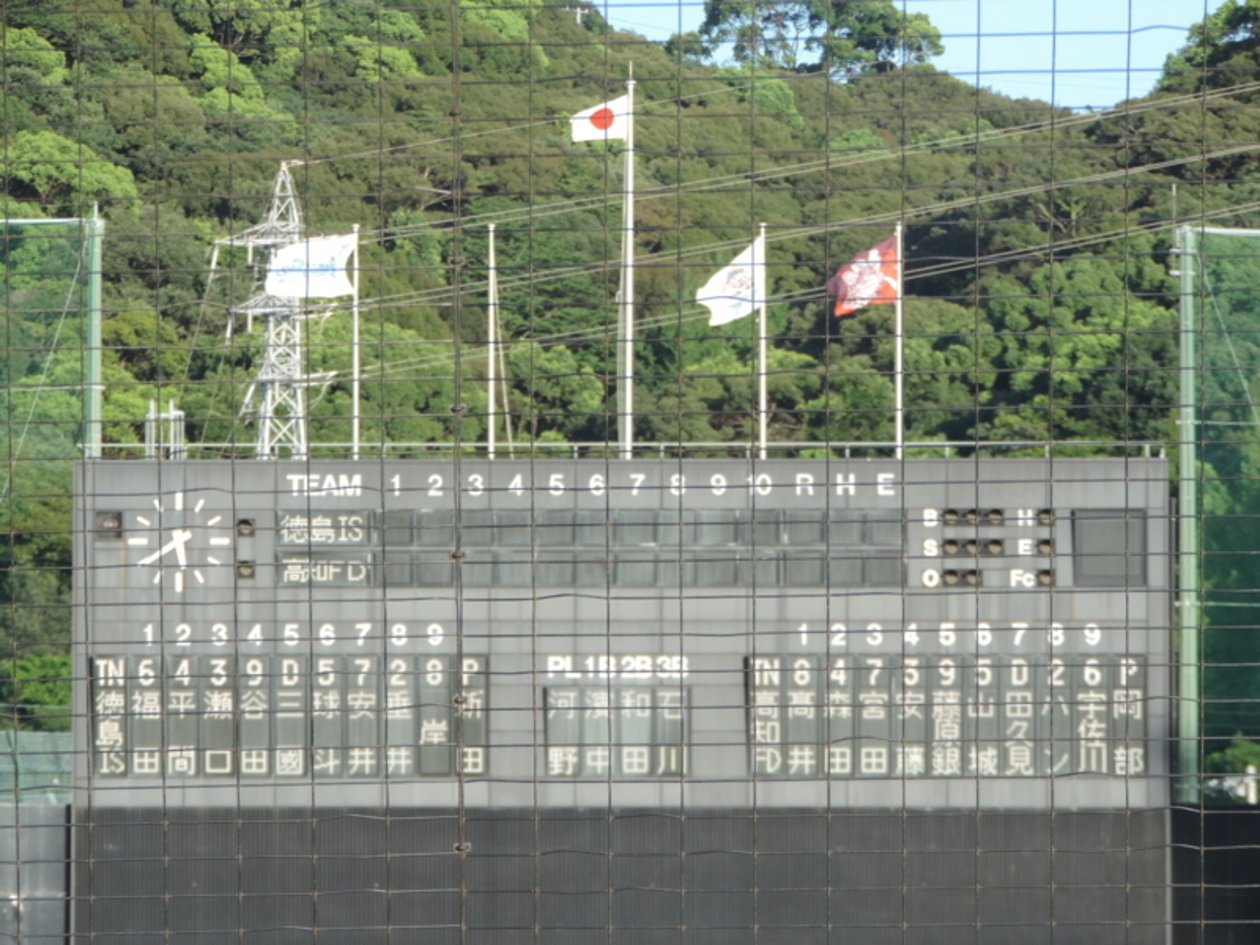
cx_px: 630
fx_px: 7280
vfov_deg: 7.4
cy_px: 472
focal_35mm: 200
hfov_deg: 9.9
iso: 80
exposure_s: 1/160
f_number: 4.6
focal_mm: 35.6
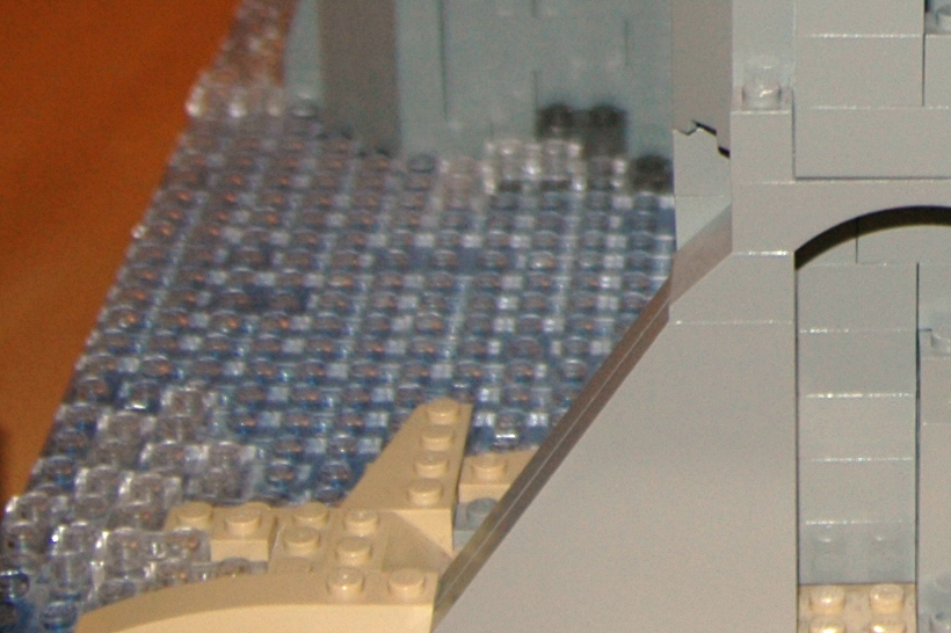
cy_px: -298
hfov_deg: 14.5
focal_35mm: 132
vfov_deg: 10.1
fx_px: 3485
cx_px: 1444
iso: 200
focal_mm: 24
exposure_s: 1/60
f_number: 3.5
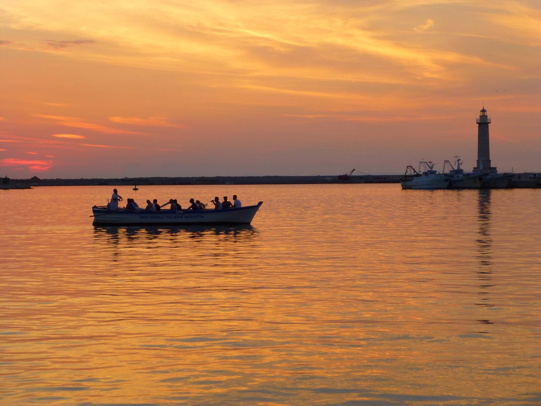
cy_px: 203
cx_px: 270
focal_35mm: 86
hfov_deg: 22.8
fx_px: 1344
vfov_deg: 17.2
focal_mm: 15.3
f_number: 5
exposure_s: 1/60
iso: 100
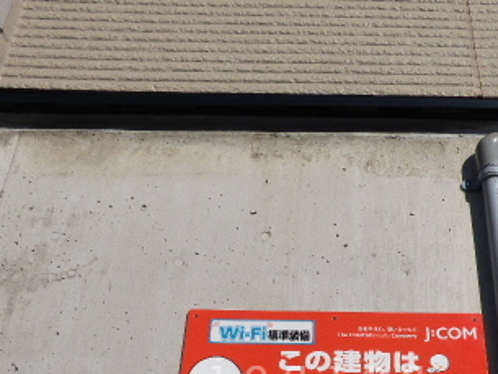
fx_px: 604
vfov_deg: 31.7
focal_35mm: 42
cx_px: 320
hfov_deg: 44.3
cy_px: 377
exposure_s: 1/2000
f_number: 5
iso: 160
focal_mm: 3.58
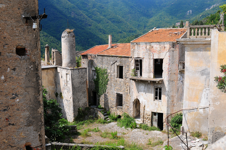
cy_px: 75
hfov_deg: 42.4
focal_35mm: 46
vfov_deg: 28.9
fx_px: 292
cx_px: 113
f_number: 5
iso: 200
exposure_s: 1/640
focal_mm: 31
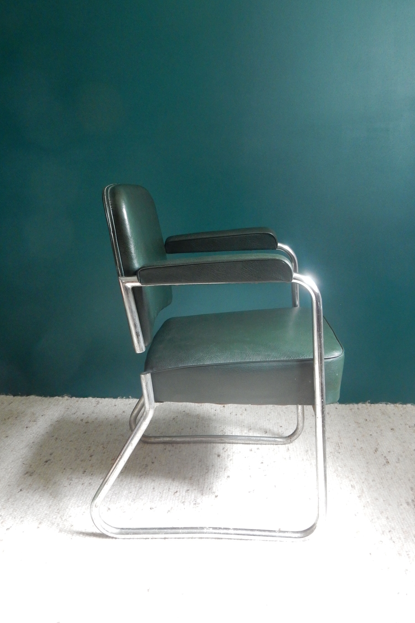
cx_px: 214
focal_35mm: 32
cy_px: 305
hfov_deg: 41.1
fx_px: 553
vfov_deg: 58.7
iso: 400
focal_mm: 5.4
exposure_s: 1/13
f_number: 4
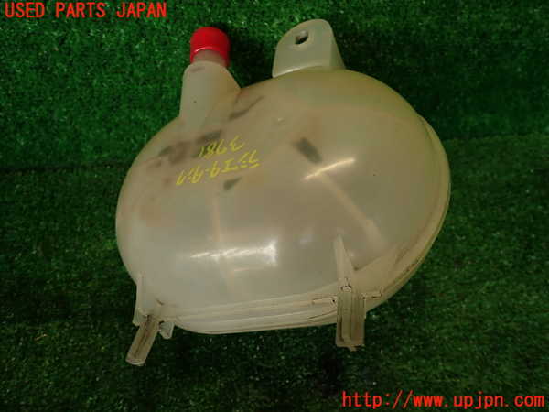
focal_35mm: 25
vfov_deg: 54.9
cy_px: 206
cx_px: 274
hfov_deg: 69.4
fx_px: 396
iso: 100
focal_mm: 4.5
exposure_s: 1/80
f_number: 2
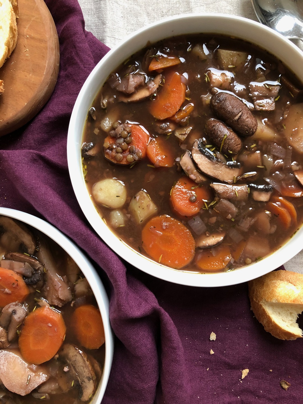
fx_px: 327
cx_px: 152
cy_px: 202
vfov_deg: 63.4
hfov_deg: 49.7
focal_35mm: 28
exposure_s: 1/17
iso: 100
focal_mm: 3.99
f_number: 1.8
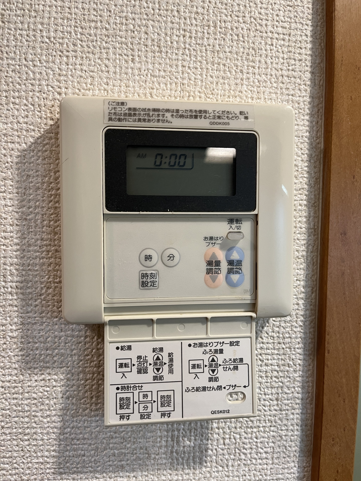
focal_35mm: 26
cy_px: 240
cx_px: 180
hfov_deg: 53.1
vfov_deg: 67.3
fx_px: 362
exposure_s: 1/50
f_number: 1.6
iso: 125
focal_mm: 5.1
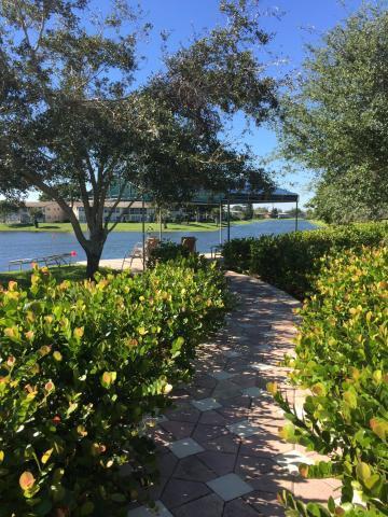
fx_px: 433
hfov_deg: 48.2
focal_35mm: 29
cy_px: 258
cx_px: 194
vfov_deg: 61.7
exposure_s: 1/964
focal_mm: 4.15
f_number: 2.2
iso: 32
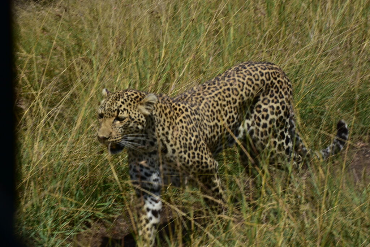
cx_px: 185
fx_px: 1542
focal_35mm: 150
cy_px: 124
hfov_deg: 13.7
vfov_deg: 9.2
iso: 160
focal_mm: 100
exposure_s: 1/125
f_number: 11
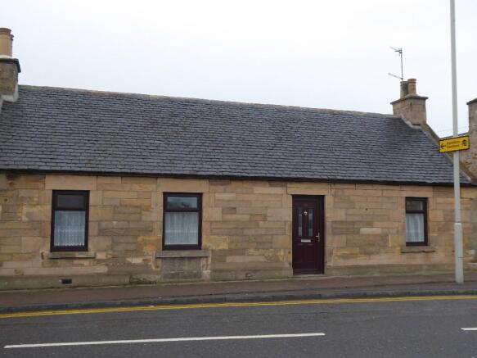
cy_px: 179
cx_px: 238
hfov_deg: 47.9
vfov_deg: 36.8
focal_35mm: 39
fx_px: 537
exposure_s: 1/60
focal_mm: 6.7
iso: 100
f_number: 3.7
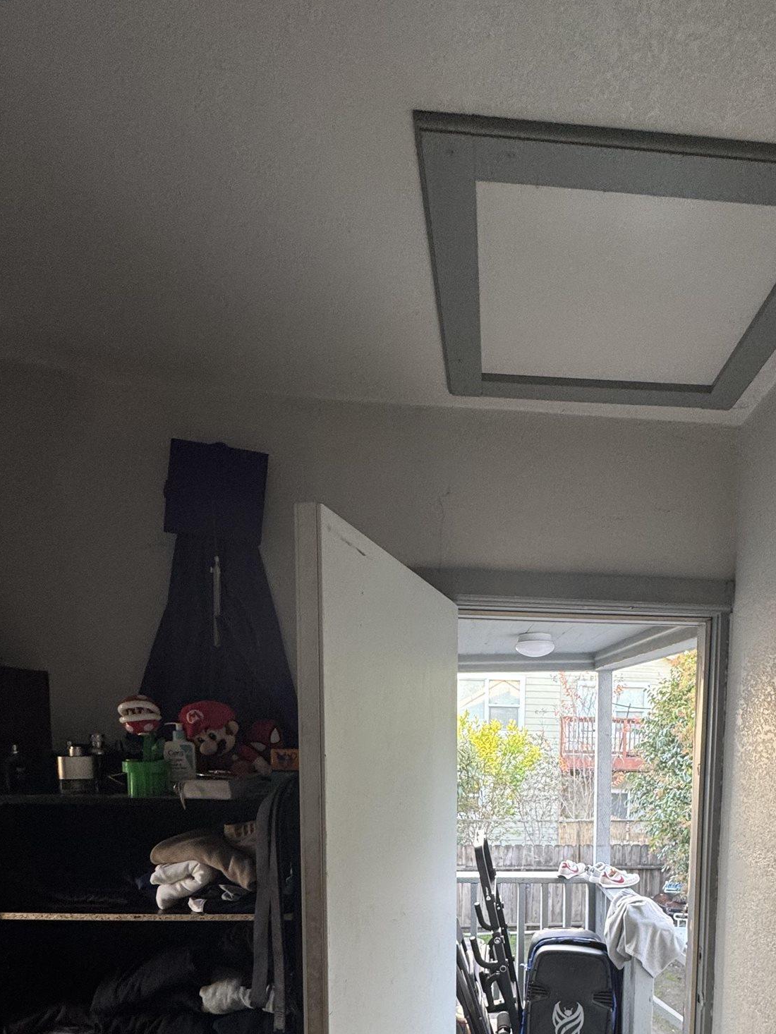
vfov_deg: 70.3
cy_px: 798
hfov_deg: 59.2
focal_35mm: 22
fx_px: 657
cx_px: 539
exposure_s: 1/60
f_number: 2.2
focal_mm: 2.22
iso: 160
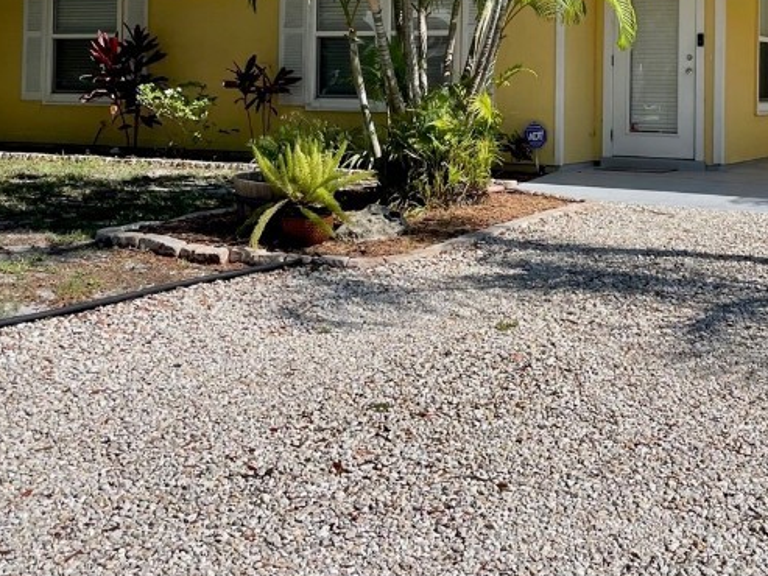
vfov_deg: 25.9
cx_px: 506
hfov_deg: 35.2
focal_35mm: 54
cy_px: 26
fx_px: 1198
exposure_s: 1/3509
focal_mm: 4.2
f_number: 1.6
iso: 32
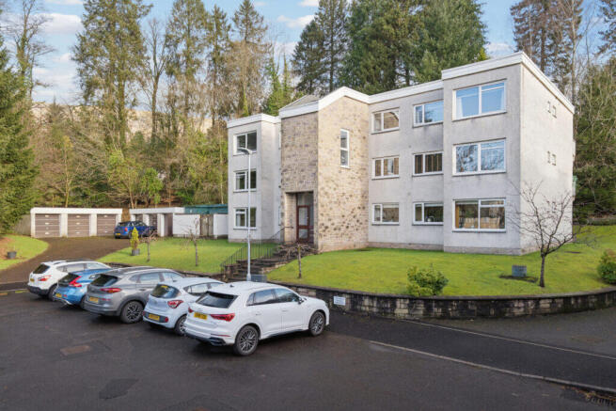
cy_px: 206
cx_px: 308
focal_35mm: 24
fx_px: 411
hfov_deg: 73.7
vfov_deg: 53.2
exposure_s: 1/100
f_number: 8
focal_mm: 24
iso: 500
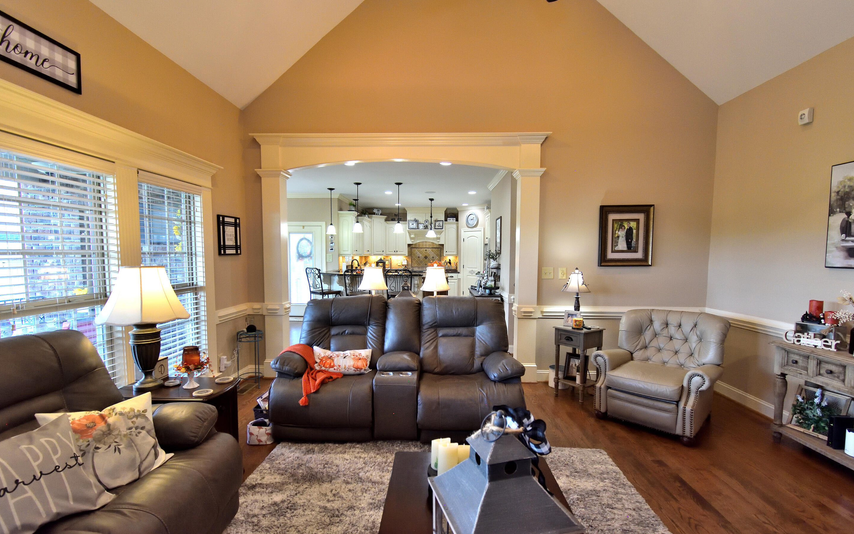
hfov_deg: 97.8
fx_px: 372
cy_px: 286
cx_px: 416
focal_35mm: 16
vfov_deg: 71.2
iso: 900
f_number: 4.5
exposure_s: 1/60
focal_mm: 10
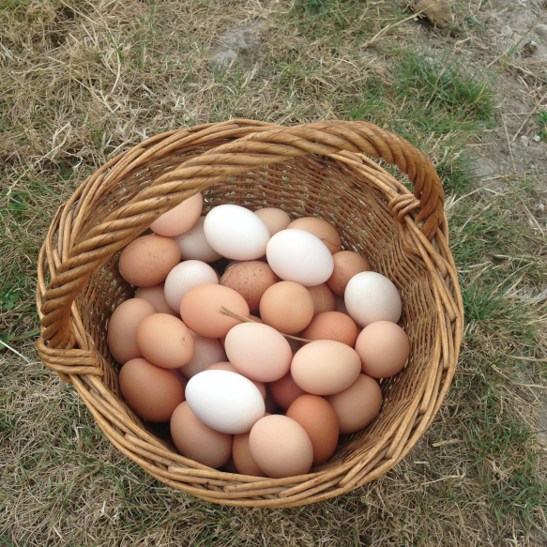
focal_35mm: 40
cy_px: 314
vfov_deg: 41.8
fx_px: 715
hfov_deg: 41.9
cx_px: 269
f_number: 2.4
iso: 50
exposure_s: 1/290
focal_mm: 4.12
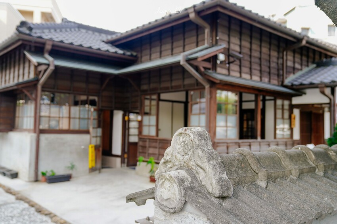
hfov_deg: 57.2
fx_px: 309
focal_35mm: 33
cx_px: 168
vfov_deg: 39.9
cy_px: 112
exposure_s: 1/160
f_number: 2.8
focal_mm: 33
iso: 100
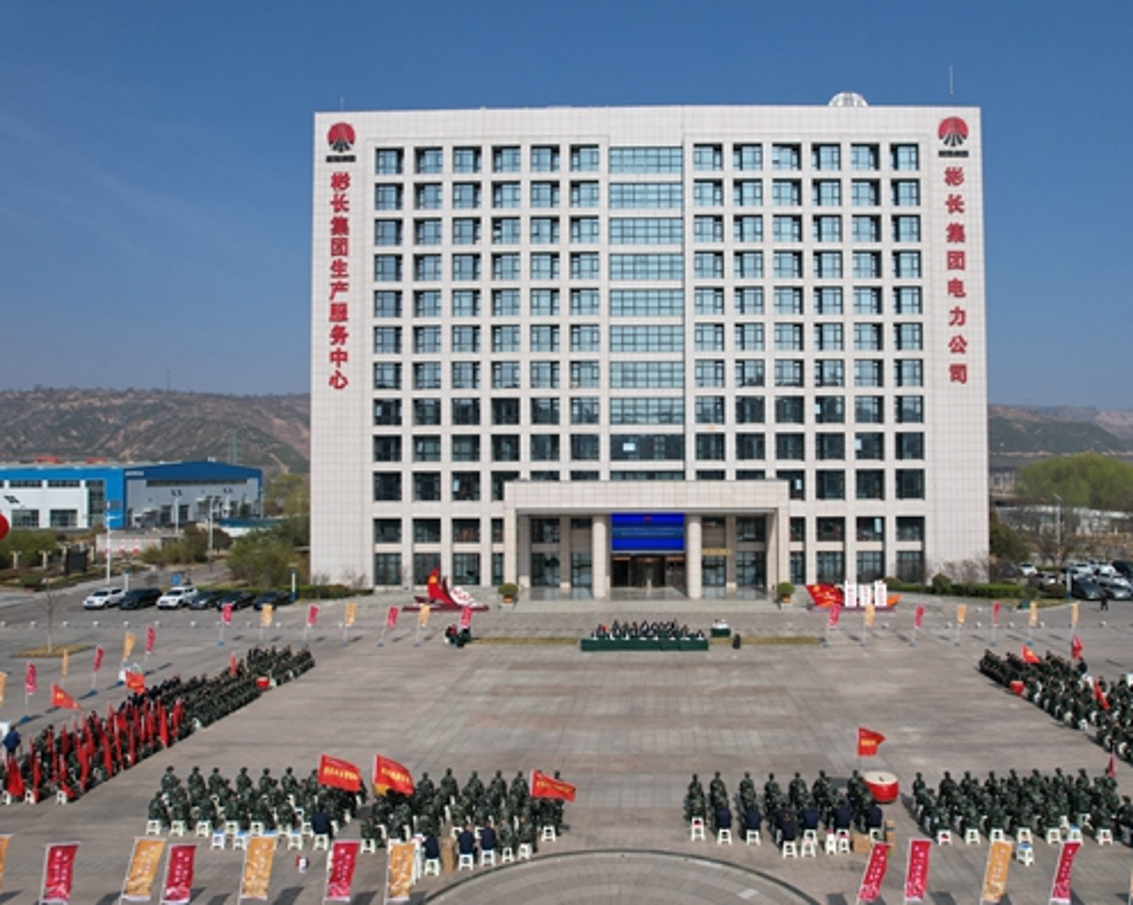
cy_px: 452
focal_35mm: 25
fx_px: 838
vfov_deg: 56.7
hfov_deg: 67.8
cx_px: 642
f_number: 2.8
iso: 110
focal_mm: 8.38
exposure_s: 1/3200
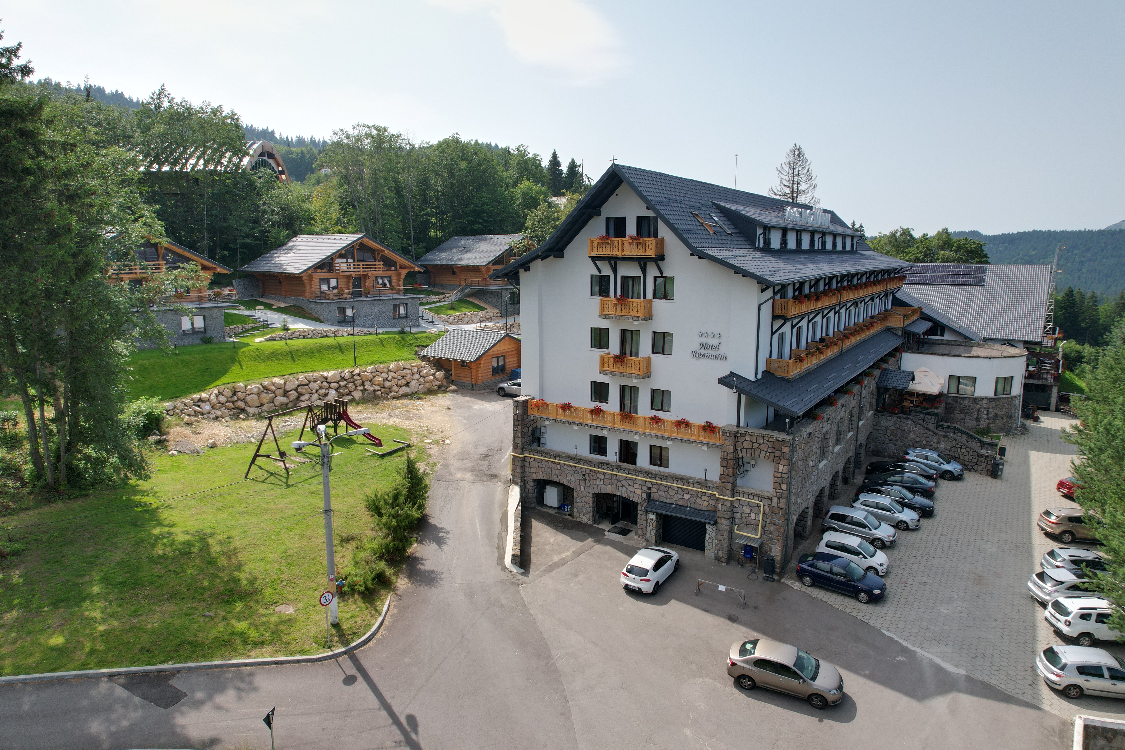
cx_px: 562
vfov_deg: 57.2
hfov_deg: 78.6
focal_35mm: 22
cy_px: 375
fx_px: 687
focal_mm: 8.38
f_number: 2.8
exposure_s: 1/2000
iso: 100
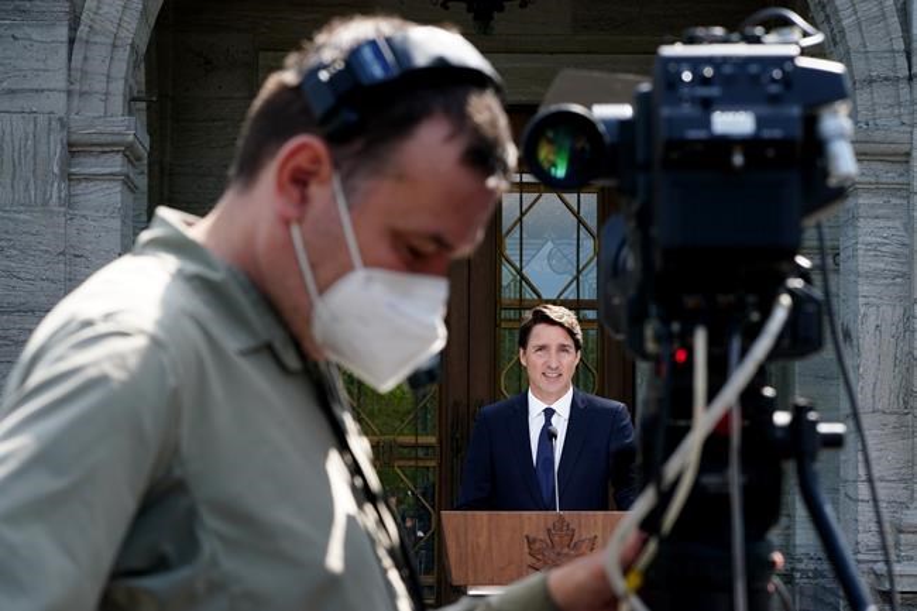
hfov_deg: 20.4
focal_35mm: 100
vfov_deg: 13.7
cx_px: 458
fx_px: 2546
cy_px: 306
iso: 500
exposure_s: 1/250
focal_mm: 100
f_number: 11
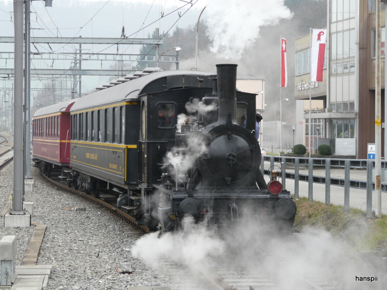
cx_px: 194
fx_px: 1252
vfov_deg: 13.2
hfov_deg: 17.6
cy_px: 145
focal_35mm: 112
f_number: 3.6
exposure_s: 1/100
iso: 100
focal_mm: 18.3
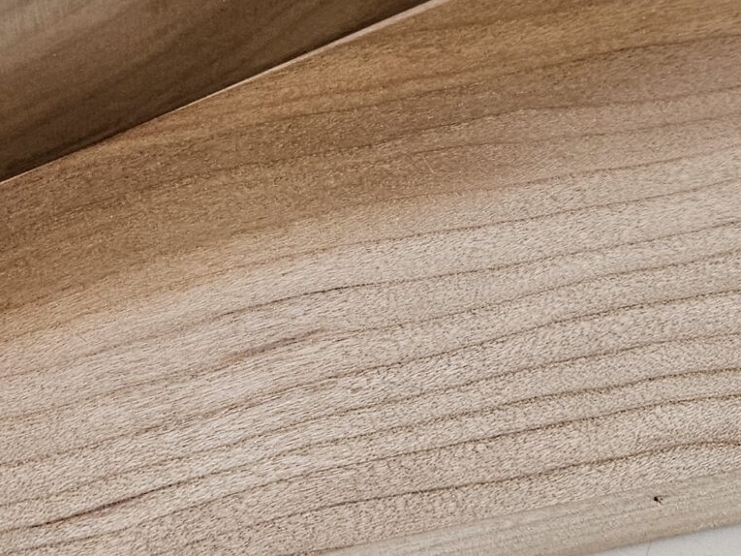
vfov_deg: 18.9
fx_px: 1649
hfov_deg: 25.0
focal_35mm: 77
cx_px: 179
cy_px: 90
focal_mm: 5.4
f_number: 1.8
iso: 250
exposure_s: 1/120
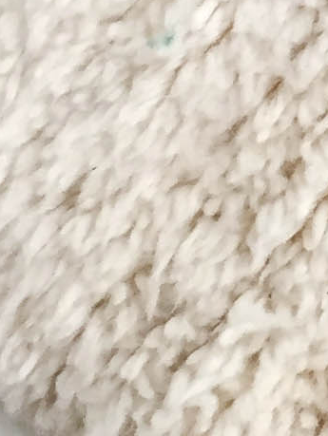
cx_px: 940
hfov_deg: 6.6
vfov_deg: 9.1
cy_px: -392
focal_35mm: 206
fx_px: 2599
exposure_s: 1/33
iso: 80
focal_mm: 4.15
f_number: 2.2
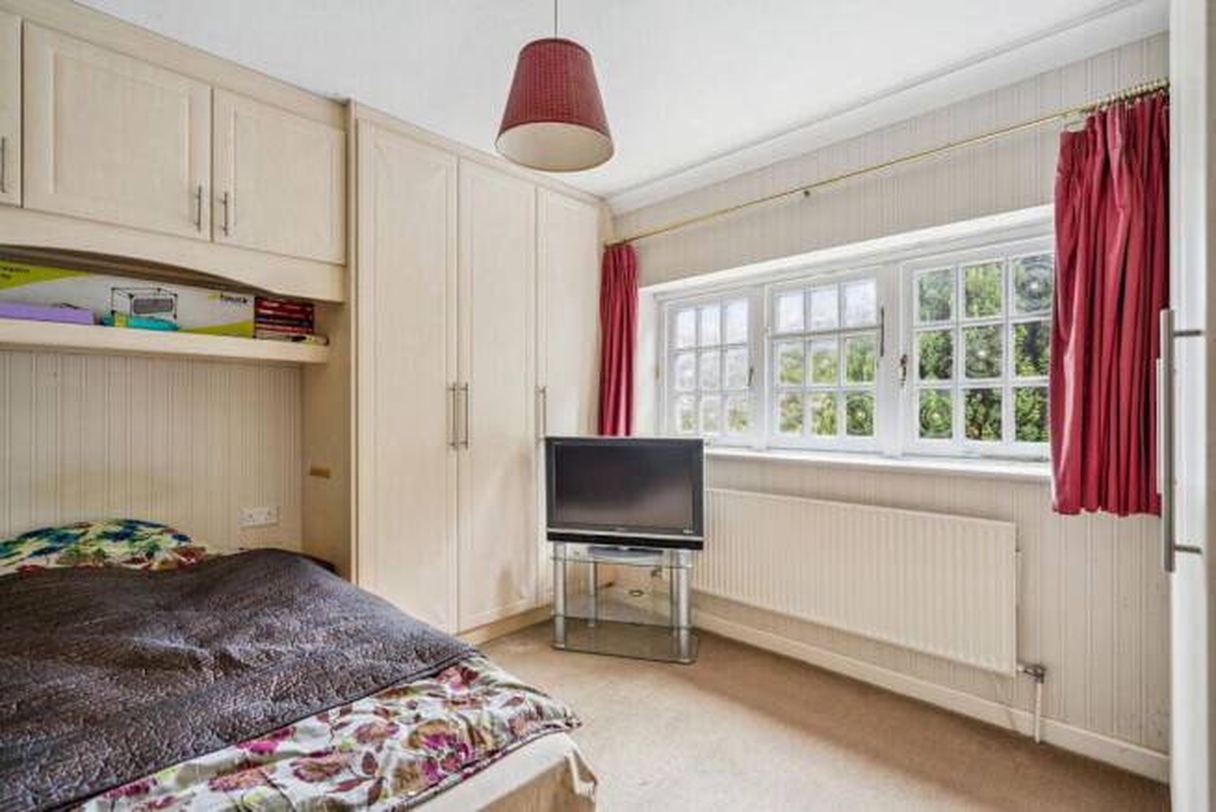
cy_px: 406
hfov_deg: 96.7
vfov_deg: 73.8
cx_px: 608
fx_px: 541
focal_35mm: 16
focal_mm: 16
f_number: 4
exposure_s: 1.6
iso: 320
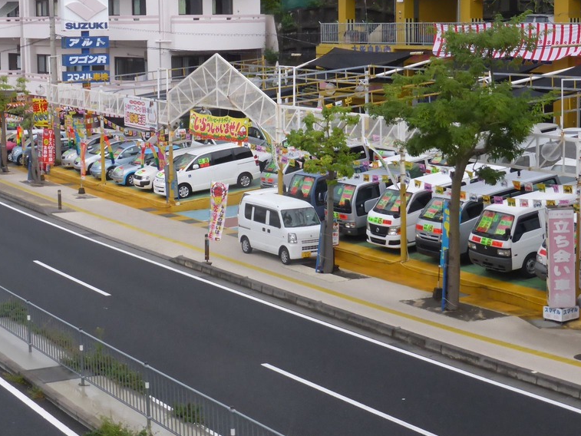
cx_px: 291
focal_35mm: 73
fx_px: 1225
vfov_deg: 20.1
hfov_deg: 26.7
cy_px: 152
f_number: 4.6
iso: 250
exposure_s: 1/60
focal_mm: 9.7
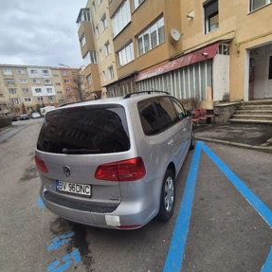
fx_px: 142
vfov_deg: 87.4
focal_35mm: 16
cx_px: 139
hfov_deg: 87.4
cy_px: 133
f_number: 2.2
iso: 50
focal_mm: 2.2
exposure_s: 1/476
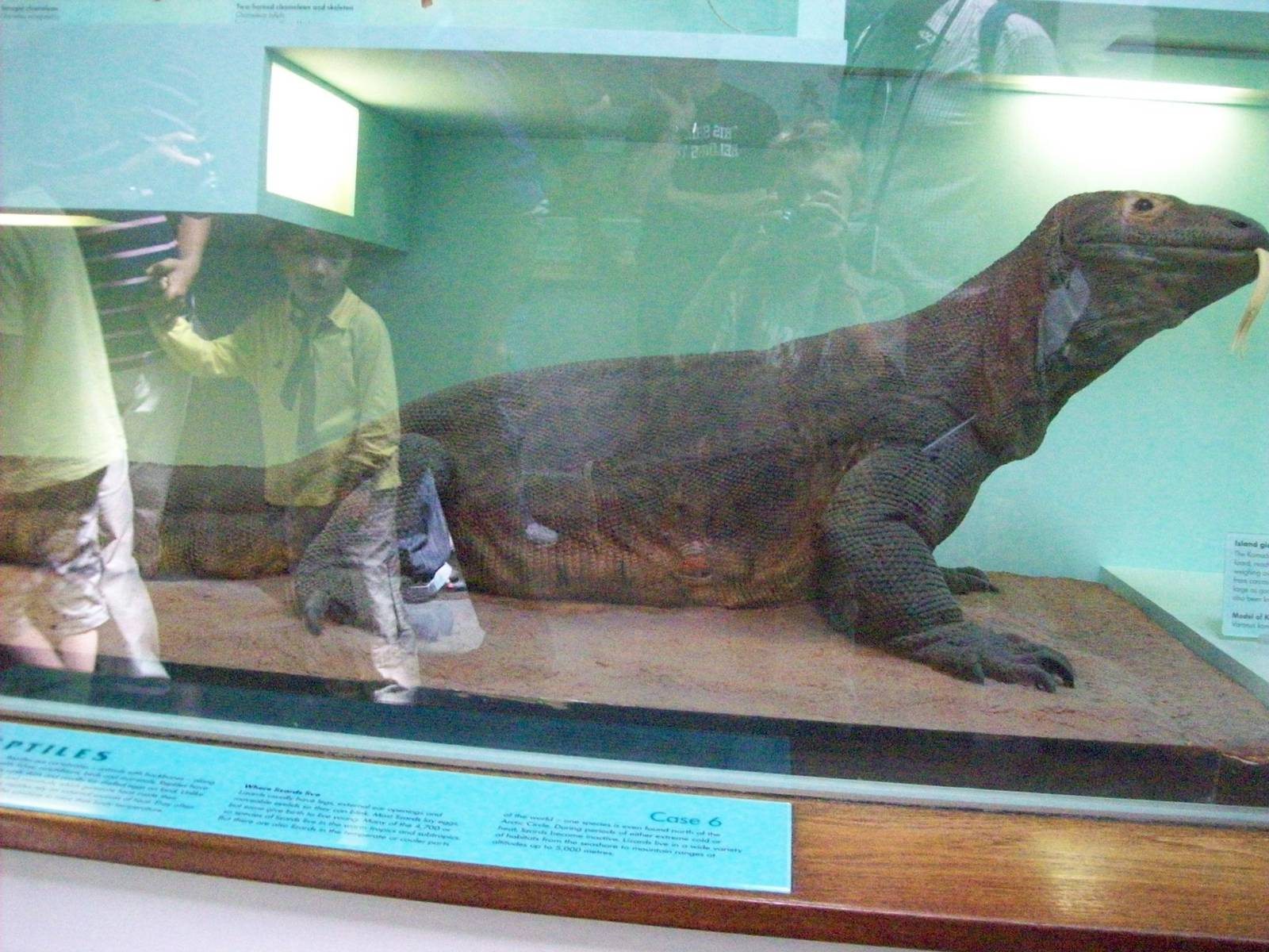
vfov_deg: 39.7
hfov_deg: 51.4
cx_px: 634
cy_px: 476
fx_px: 1320
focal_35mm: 36
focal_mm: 6
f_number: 2.7
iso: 754
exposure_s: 1/128
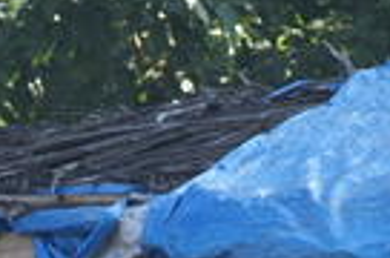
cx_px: 169
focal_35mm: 2124
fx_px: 22956
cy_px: 396
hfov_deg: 1.0
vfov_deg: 0.6
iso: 200
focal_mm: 300
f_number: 5.6
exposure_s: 1/250
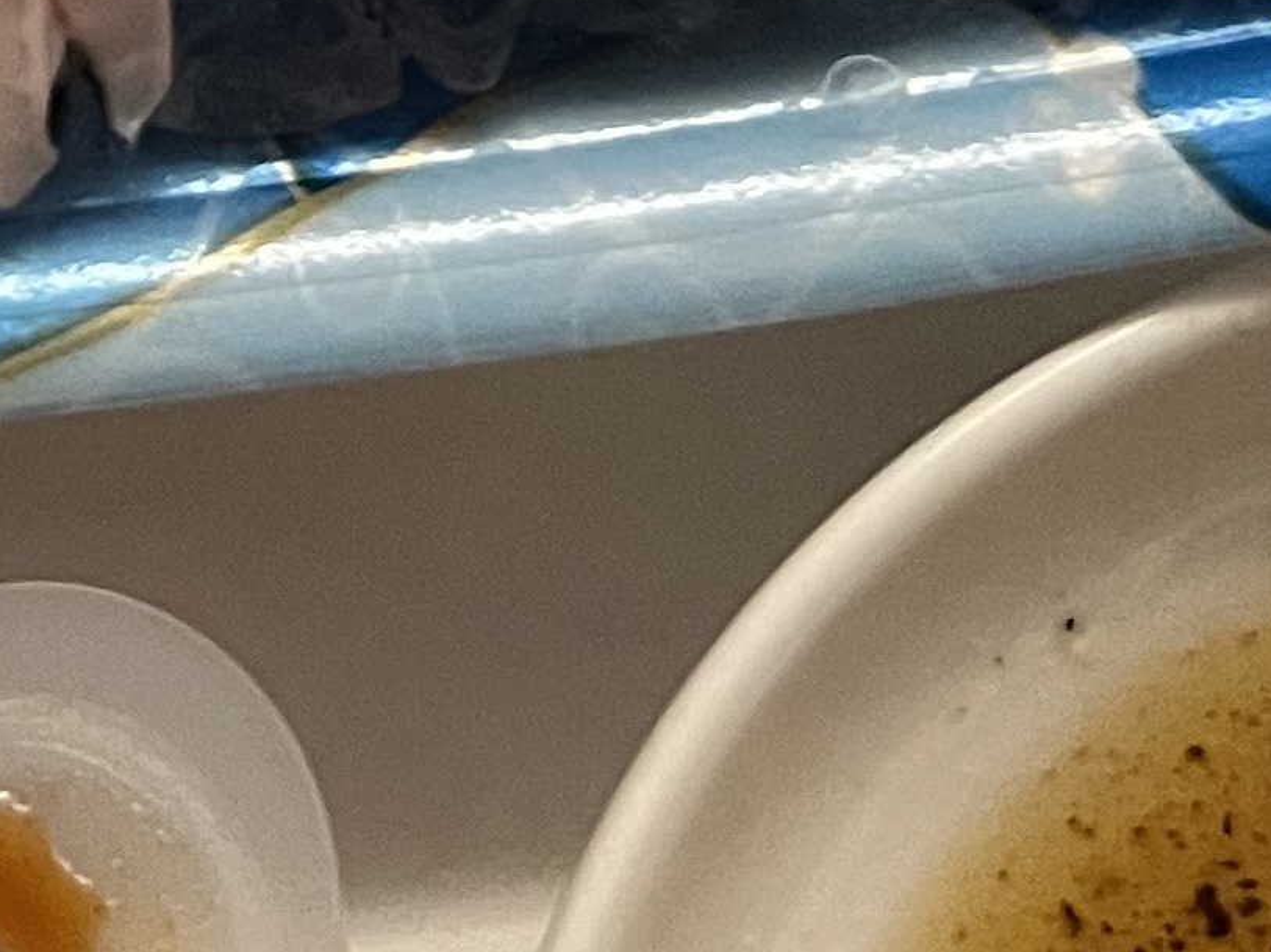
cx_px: -313
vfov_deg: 10.1
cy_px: -1285
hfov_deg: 14.7
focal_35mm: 129
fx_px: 4734
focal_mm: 5.7
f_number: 1.5
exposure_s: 1/60
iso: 400
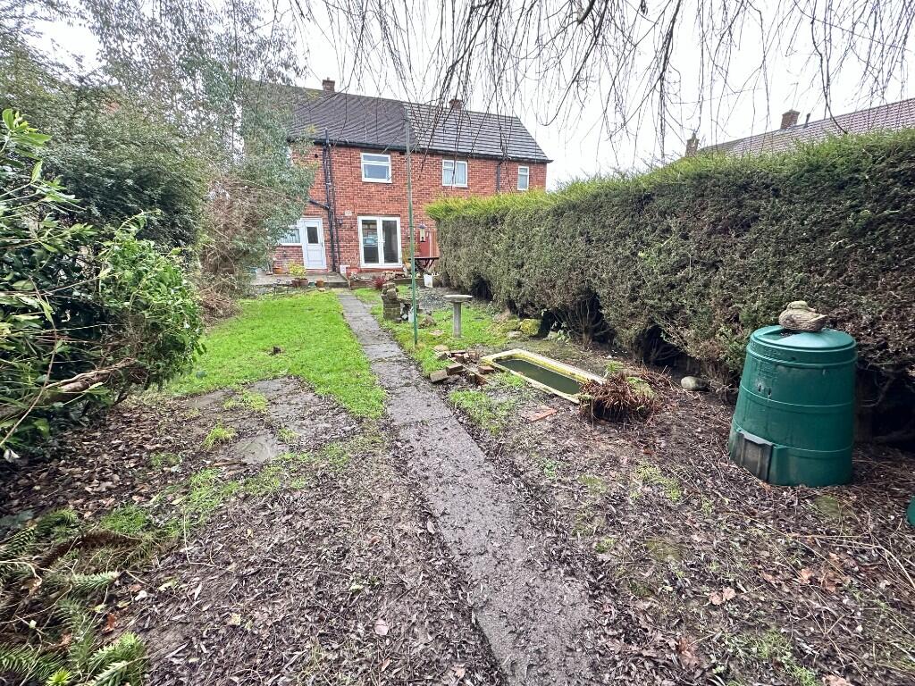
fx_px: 370
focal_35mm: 14
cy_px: 343
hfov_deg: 102.1
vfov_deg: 85.7
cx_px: 458
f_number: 2.2
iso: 160
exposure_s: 1/99
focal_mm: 2.22
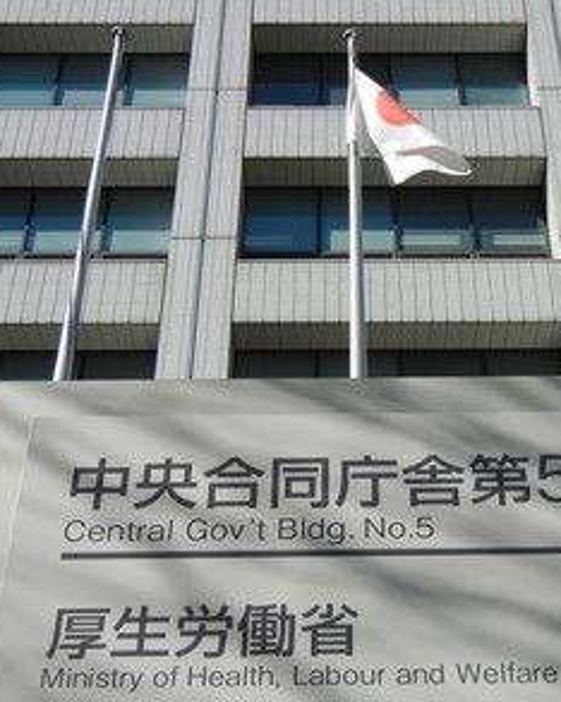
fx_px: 1080
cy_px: 352
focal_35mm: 52
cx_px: 405
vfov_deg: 36.0
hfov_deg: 28.8
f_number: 7.4
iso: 160
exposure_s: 1/374
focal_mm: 7.1
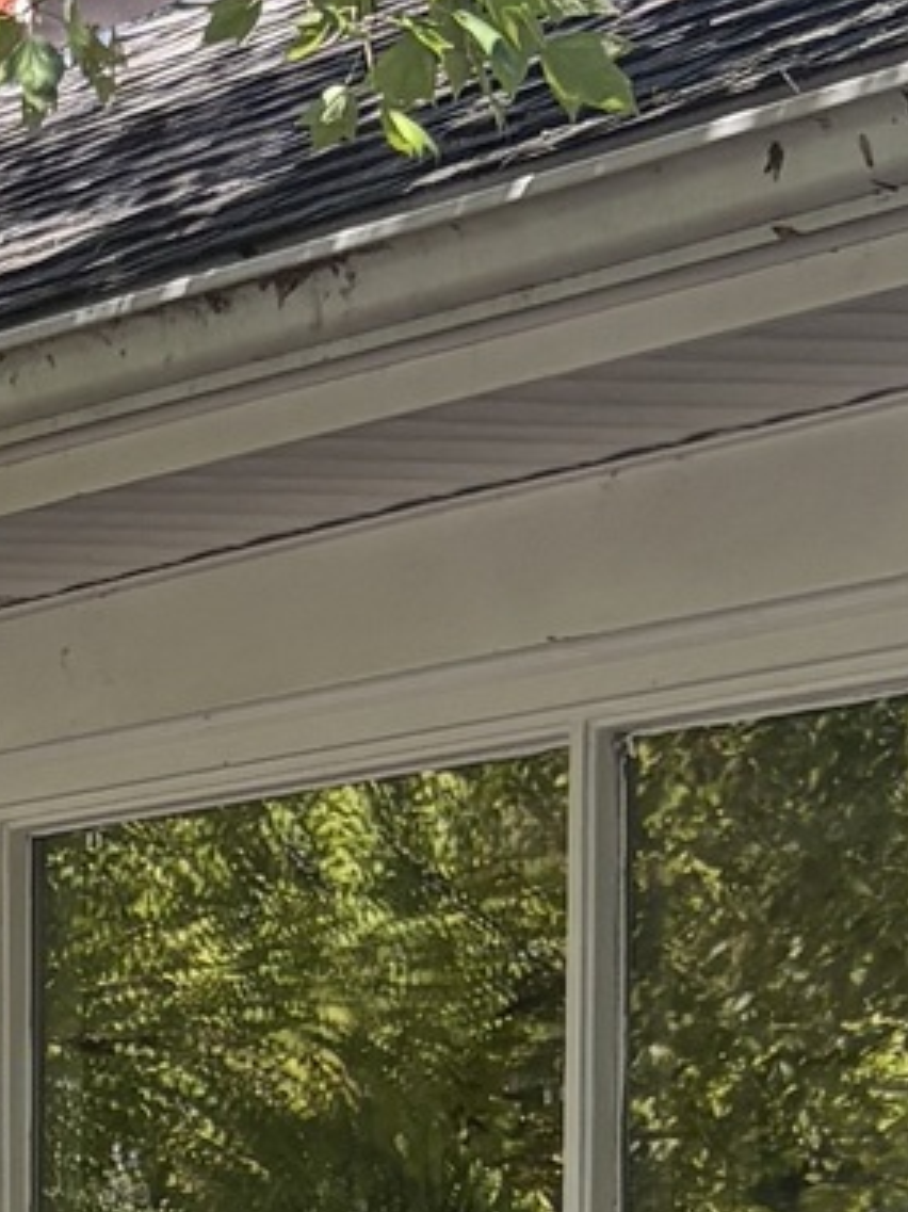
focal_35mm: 158
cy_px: 2101
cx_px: -914
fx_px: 5529
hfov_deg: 8.9
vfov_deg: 11.7
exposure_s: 1/465
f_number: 1.6
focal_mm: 5.96
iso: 50
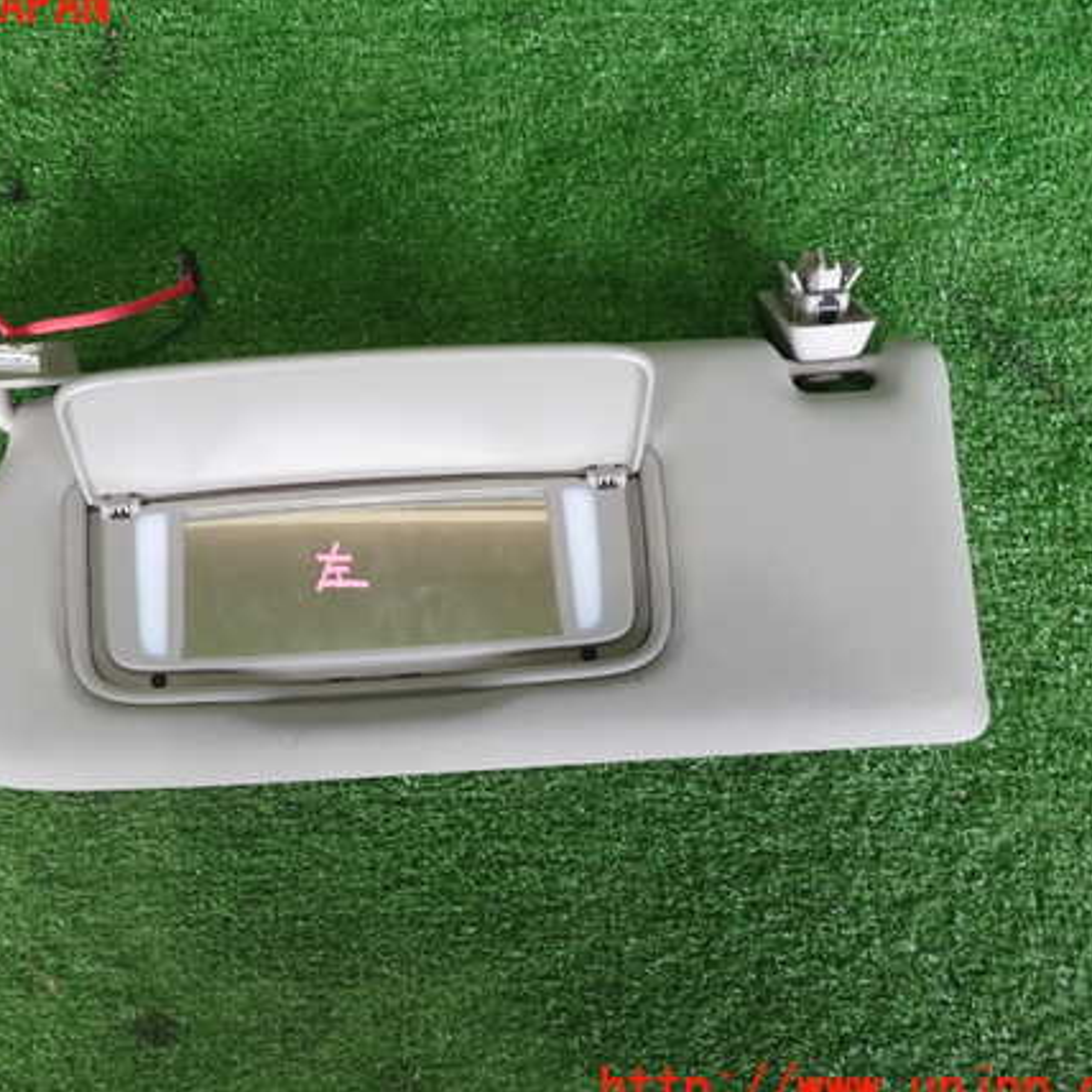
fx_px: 1106
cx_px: 411
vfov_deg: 52.5
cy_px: 549
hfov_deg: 52.0
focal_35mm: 31
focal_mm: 4.5
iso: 200
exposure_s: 1/40
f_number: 2
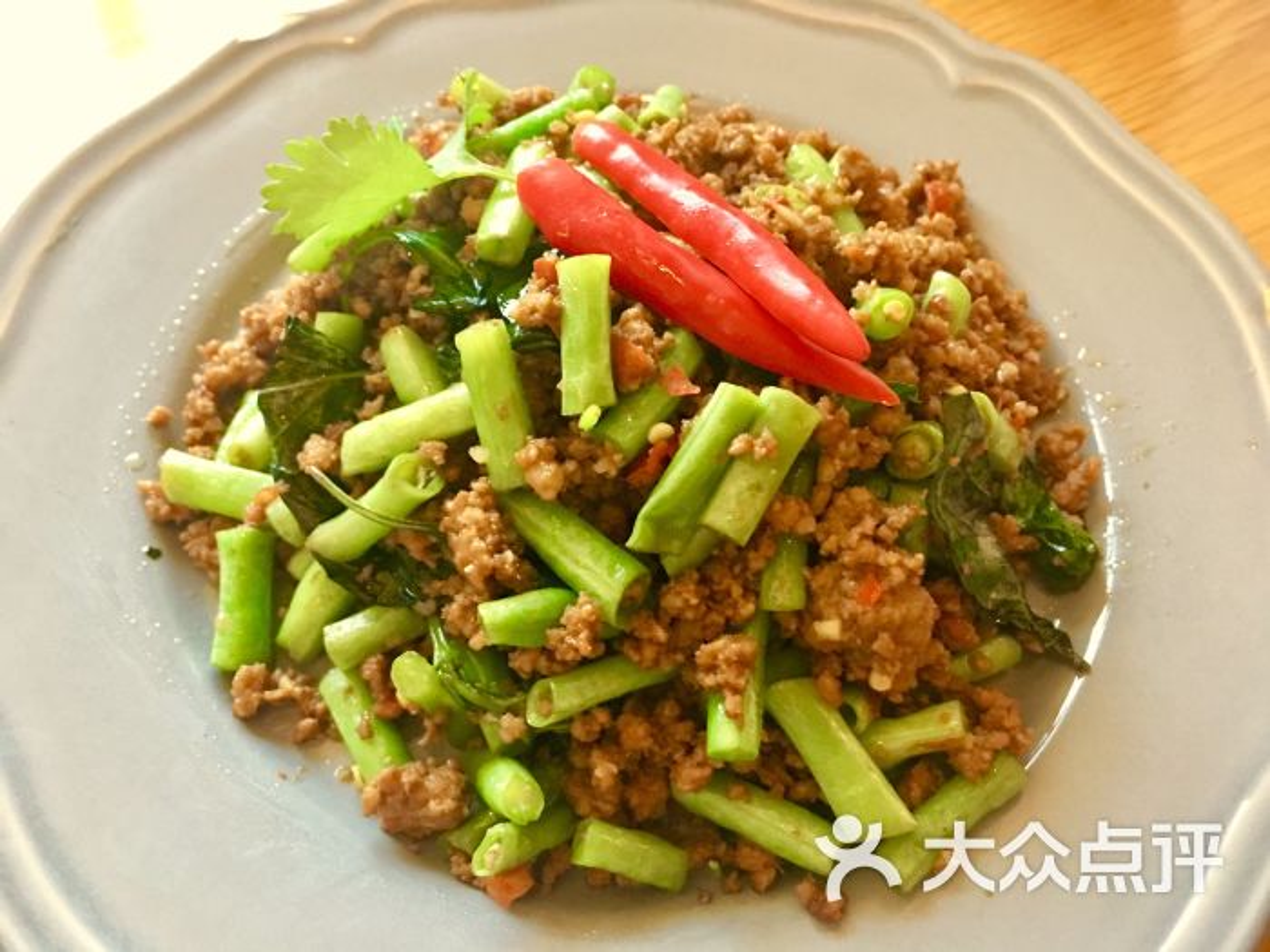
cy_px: 476
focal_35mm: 29
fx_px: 1064
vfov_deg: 48.2
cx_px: 635
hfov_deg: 61.7
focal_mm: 4.15
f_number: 2.2
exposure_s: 1/8
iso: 160
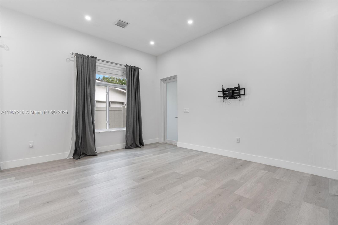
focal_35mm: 16
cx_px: 169
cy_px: 112
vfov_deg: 73.7
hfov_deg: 96.7
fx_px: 150
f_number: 9
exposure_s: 1/10
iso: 800
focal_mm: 16
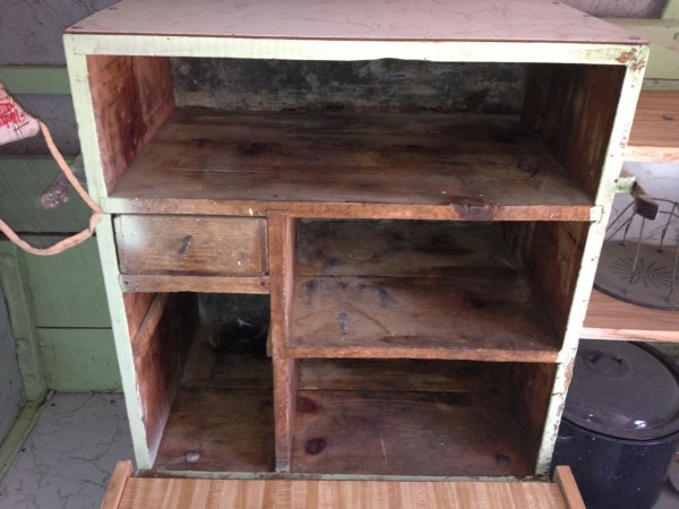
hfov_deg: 52.6
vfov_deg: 40.7
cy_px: 254
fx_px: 687
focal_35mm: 35
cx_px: 340
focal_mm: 4.28
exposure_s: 1/20
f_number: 2.4
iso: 100
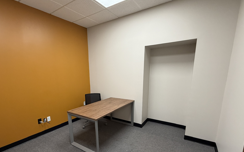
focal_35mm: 18
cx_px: 111
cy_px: 96
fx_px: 120
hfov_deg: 90.9
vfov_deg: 64.0
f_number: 2.2
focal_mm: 2.22
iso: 250
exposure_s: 1/120
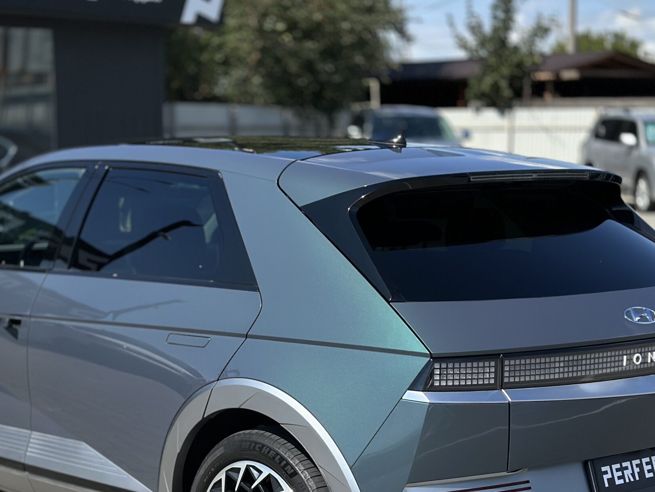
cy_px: 358
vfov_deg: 19.3
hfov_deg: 25.6
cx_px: 256
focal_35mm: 76
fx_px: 1438
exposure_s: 1/6623
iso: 100
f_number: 1.78
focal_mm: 6.86
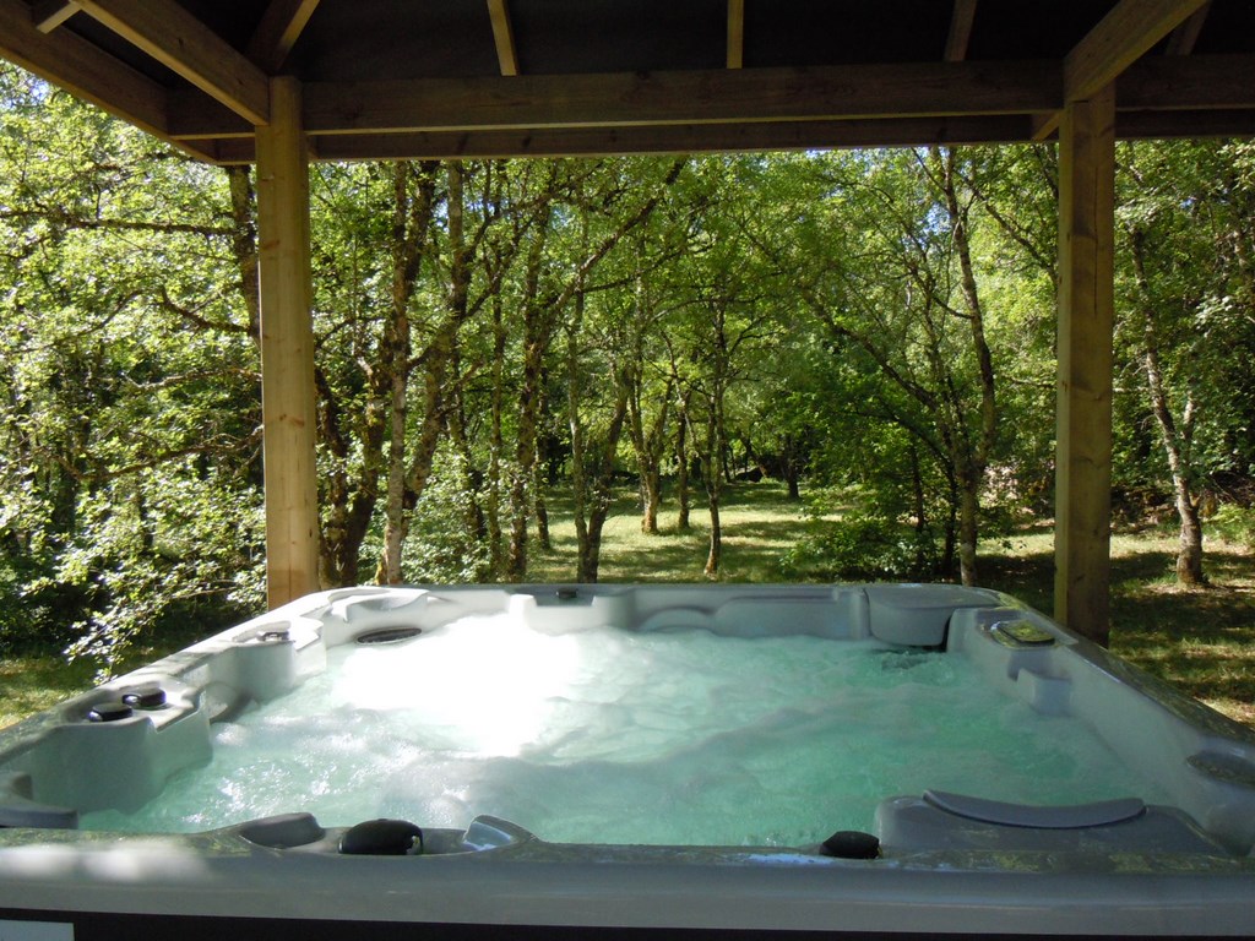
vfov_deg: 46.8
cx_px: 628
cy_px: 470
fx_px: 1088
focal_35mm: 30
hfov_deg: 60.0
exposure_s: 1/800
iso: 400
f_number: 3.5
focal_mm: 5.4
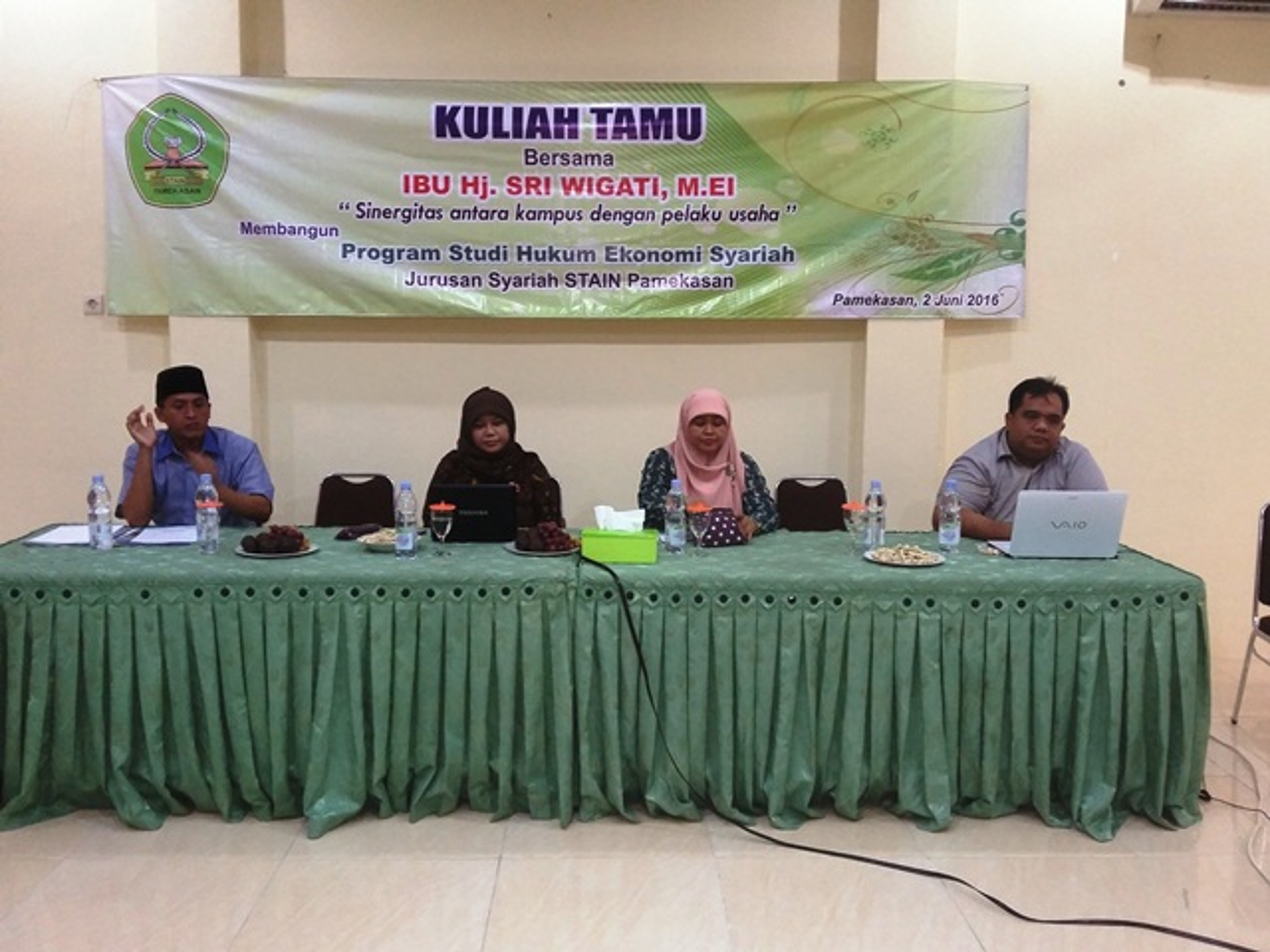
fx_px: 1137
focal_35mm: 31
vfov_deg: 45.4
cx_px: 635
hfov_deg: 58.4
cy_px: 476
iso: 125
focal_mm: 3.3
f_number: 2.2
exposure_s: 1/19
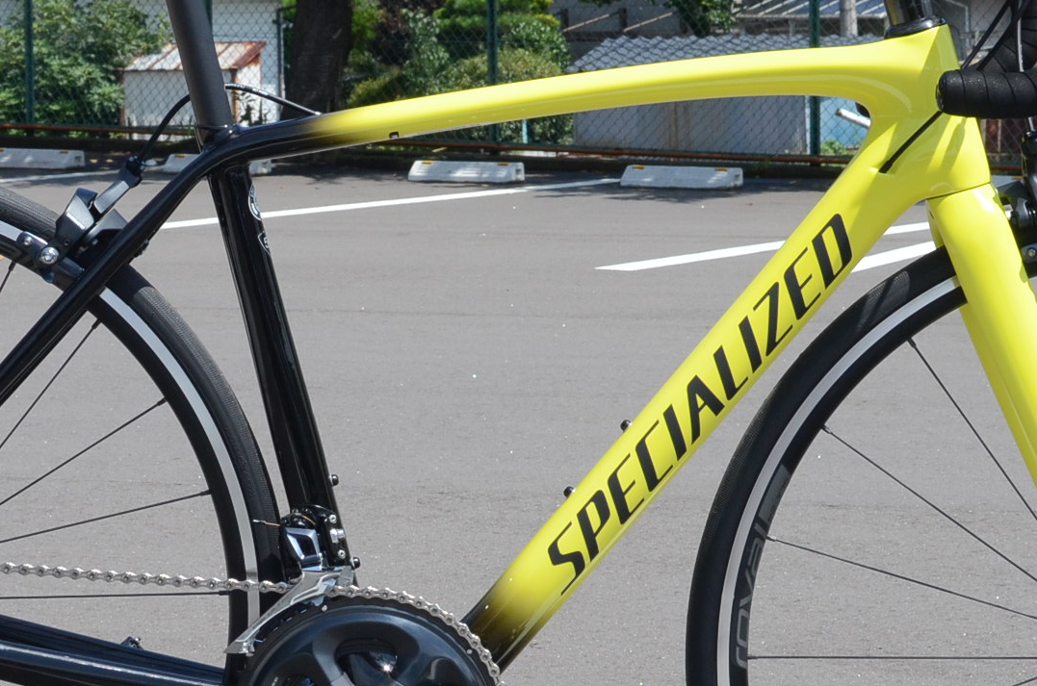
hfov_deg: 17.1
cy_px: 457
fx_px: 3453
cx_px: 468
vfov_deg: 11.3
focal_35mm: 120
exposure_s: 1/640
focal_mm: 35
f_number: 13
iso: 640
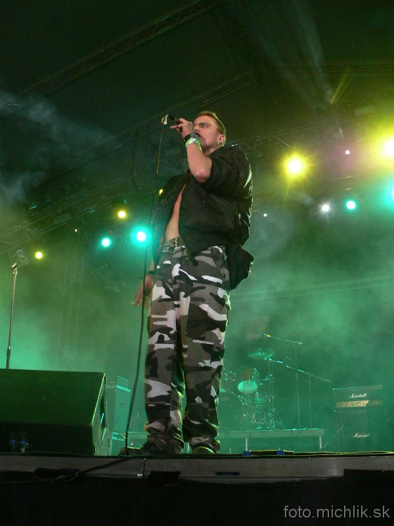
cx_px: 197
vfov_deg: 51.4
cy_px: 263
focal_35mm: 36
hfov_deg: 39.7
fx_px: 546
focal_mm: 6
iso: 200
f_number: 2.8
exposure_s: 1/15
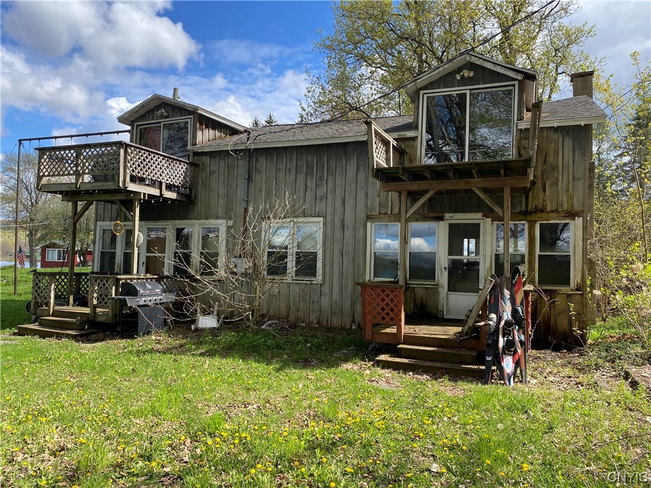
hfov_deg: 67.3
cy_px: 244
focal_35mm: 26
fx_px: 489
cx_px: 326
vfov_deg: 53.1
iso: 32
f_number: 1.8
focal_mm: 4.25
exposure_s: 1/1063
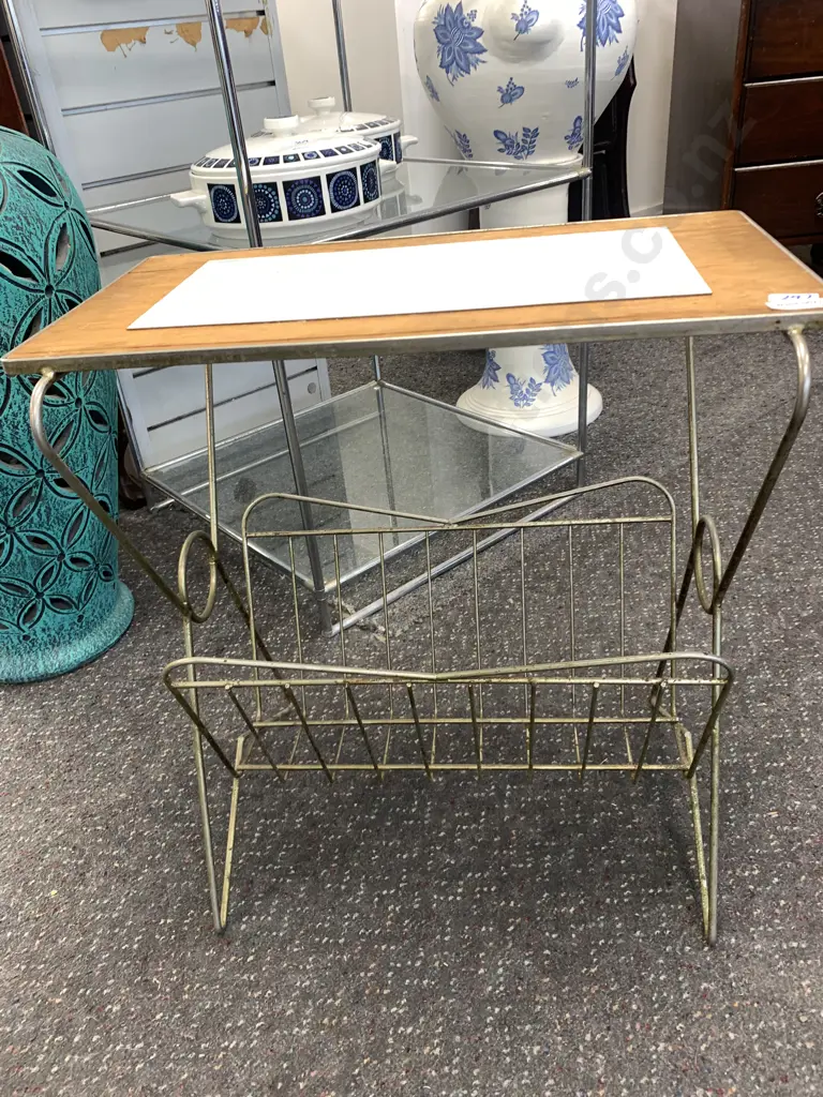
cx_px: 412
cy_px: 548
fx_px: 824
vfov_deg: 67.3
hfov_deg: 53.1
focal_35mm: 26
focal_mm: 4.25
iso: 100
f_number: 1.8
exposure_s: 1/50
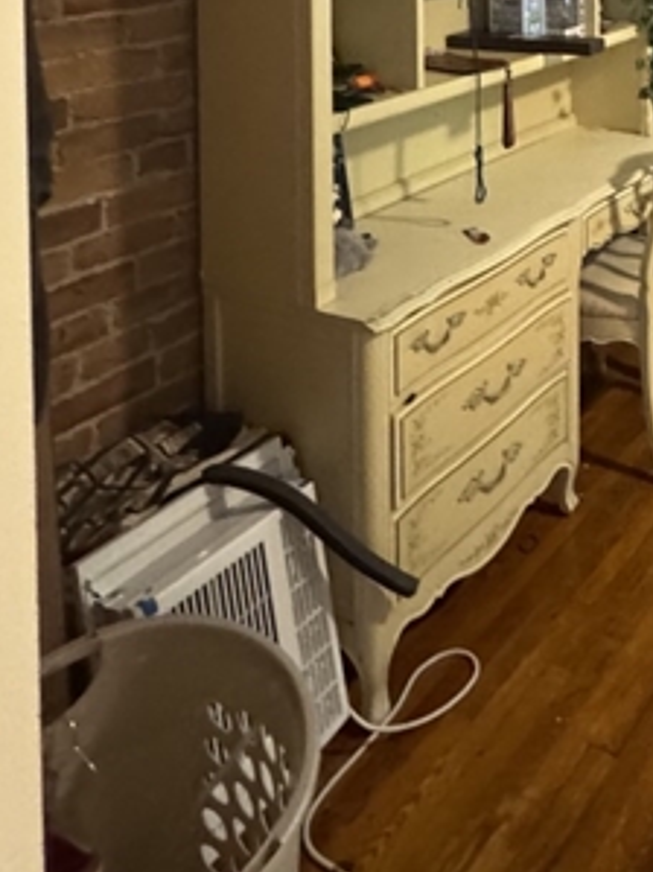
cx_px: 802
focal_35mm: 36
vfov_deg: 40.5
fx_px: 906
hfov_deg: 32.2
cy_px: -105
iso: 1000
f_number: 2.2
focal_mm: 2.22
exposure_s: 1/40
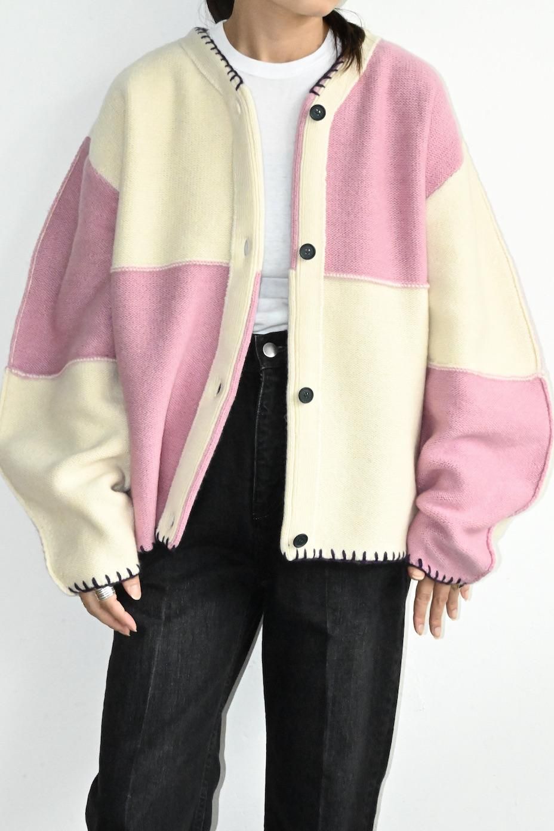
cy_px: 416
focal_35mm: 84
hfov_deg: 16.3
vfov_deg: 24.2
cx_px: 277
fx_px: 1939
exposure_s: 1/200
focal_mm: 56
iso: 12800
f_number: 22
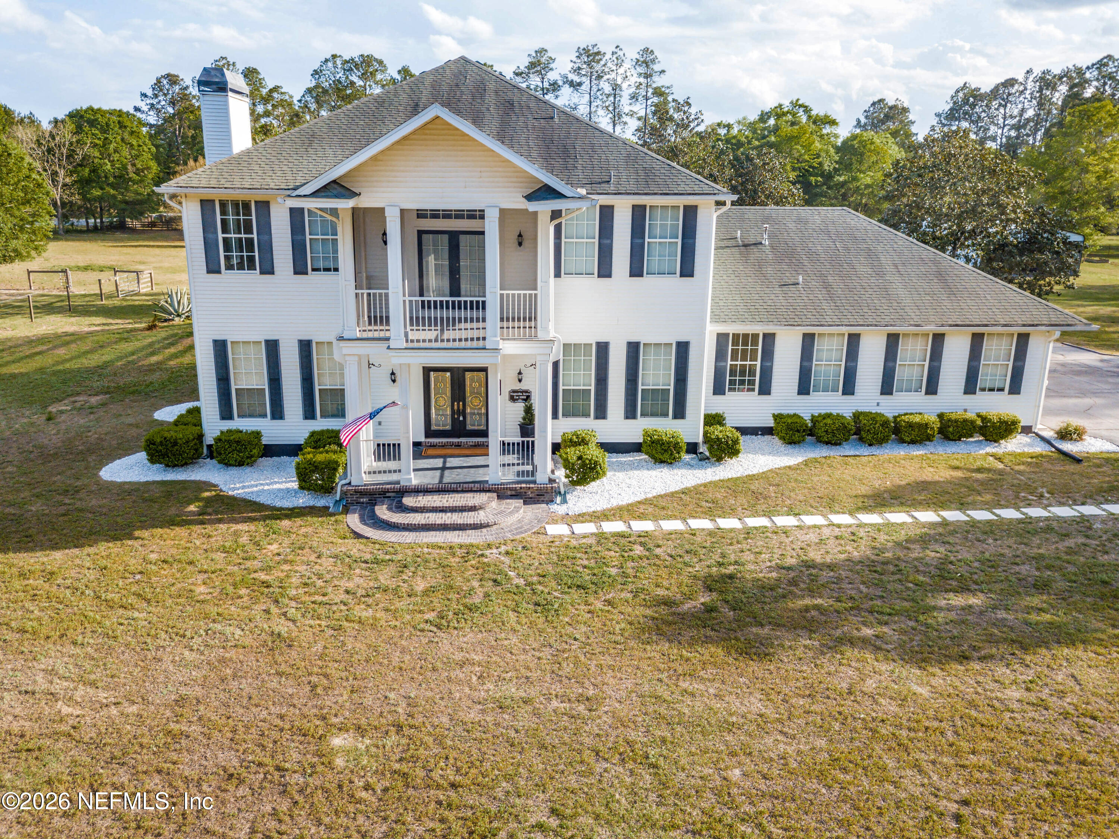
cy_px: 420
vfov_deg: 53.0
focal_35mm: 26
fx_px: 840
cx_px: 560
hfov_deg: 67.3
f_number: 2.2
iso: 100
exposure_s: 1/500
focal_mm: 4.73
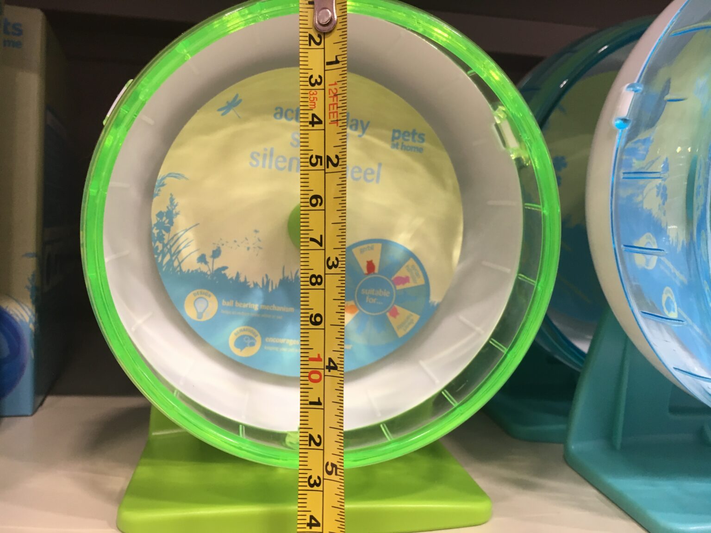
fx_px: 596
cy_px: 266
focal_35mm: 29
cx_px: 356
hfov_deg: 61.7
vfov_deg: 48.2
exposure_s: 1/33
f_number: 2.2
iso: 100
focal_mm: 4.15
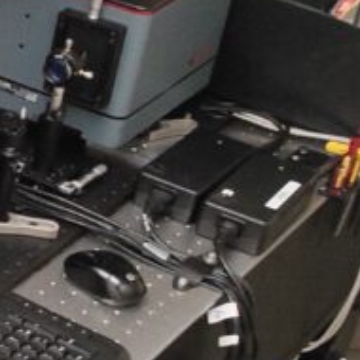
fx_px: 1400
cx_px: -455
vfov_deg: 14.6
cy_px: 165
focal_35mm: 119
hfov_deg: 12.2
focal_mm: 5.43
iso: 1143
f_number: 1.89
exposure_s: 1/17
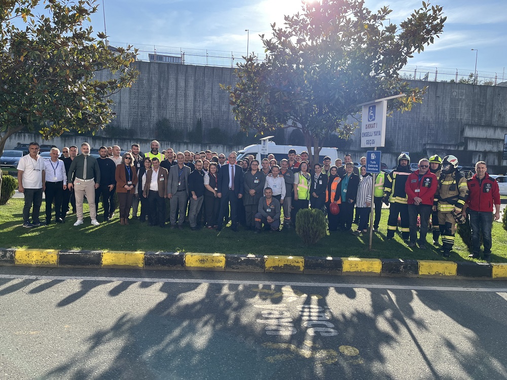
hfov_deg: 67.3
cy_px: 190
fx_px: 381
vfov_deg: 53.1
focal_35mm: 26
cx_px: 254
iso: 50
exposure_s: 1/1580
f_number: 1.6
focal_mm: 5.1
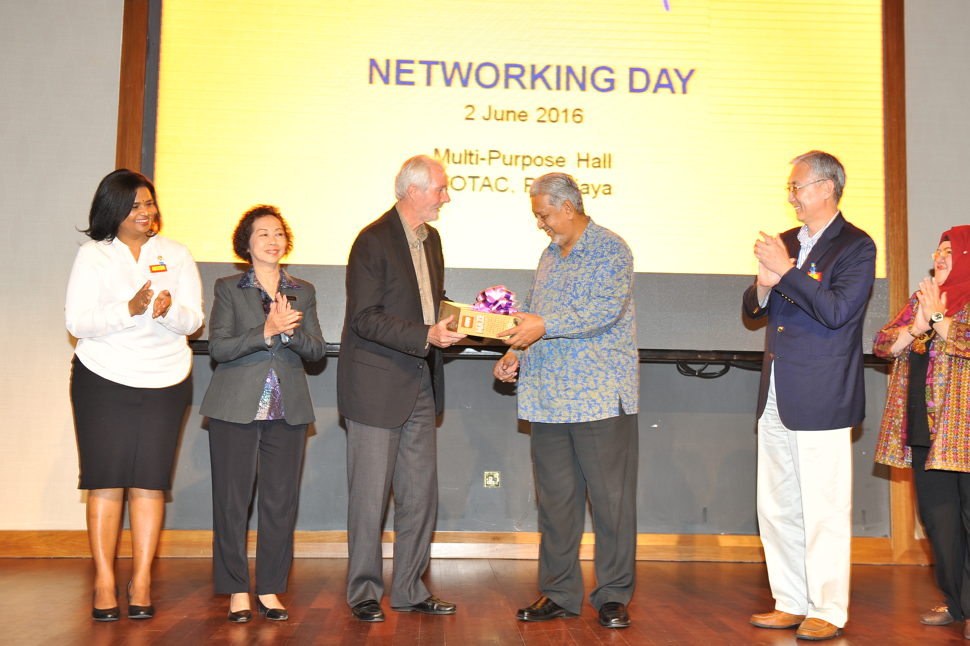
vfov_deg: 29.2
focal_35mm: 46
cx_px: 515
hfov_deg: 42.7
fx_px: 1239
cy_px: 281
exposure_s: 1/80
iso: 640
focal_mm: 40
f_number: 3.5
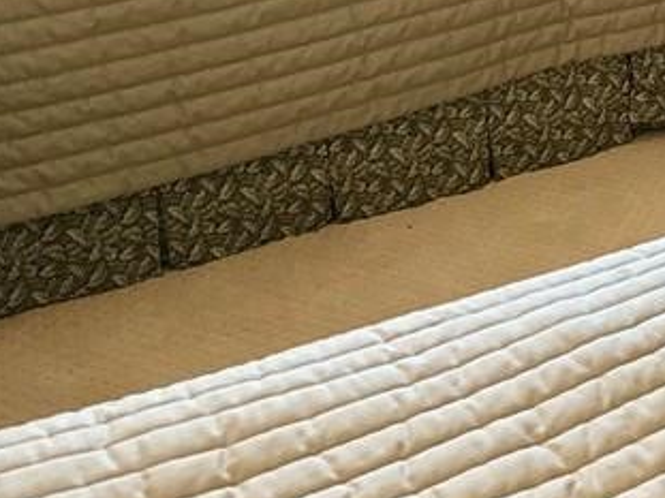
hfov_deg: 21.5
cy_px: -233
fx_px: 1517
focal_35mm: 79
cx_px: 945
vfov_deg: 17.0
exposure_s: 1/60
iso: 320
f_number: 1.78
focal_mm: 6.86
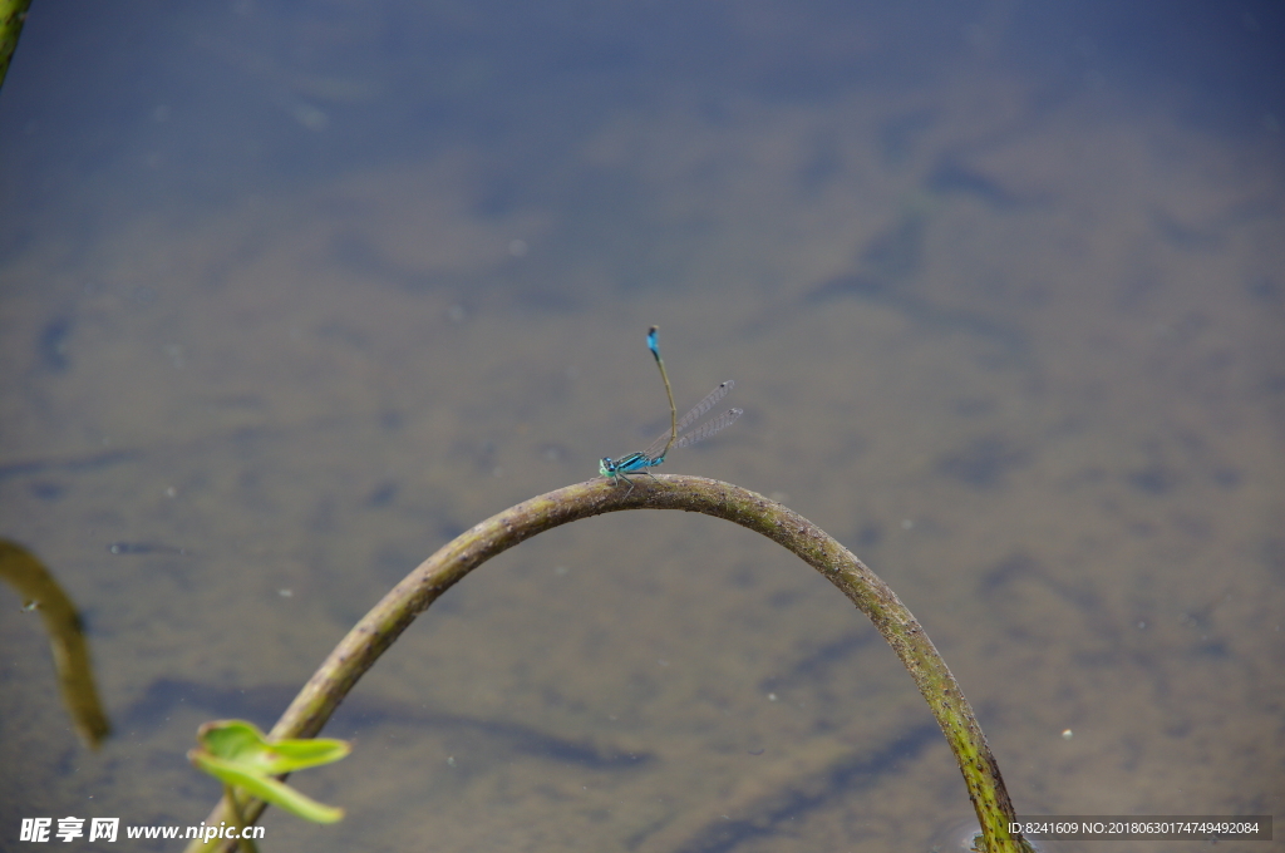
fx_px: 7201
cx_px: 642
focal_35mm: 202
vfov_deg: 6.8
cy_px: 426
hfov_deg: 10.2
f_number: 5.6
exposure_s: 1/160
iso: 200
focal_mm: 135
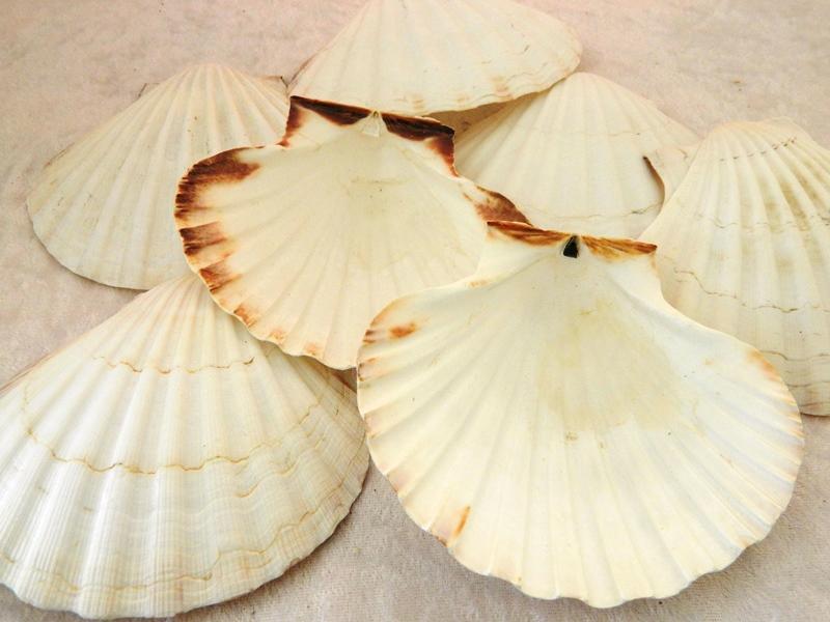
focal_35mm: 35
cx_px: 415
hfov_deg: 52.6
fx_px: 839
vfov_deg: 40.7
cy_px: 311
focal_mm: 6.2
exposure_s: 1/40
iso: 180
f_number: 3.3
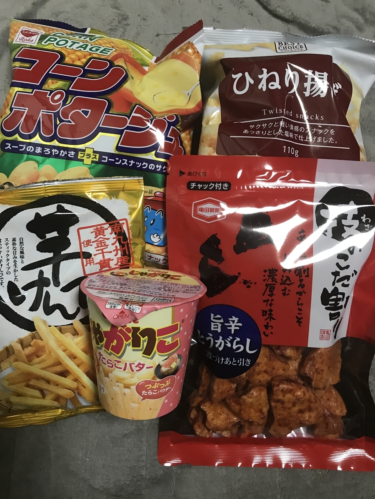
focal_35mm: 28
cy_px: 250
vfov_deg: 63.4
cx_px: 188
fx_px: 404
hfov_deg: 49.7
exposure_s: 1/17
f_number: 1.8
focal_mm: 3.99
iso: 100
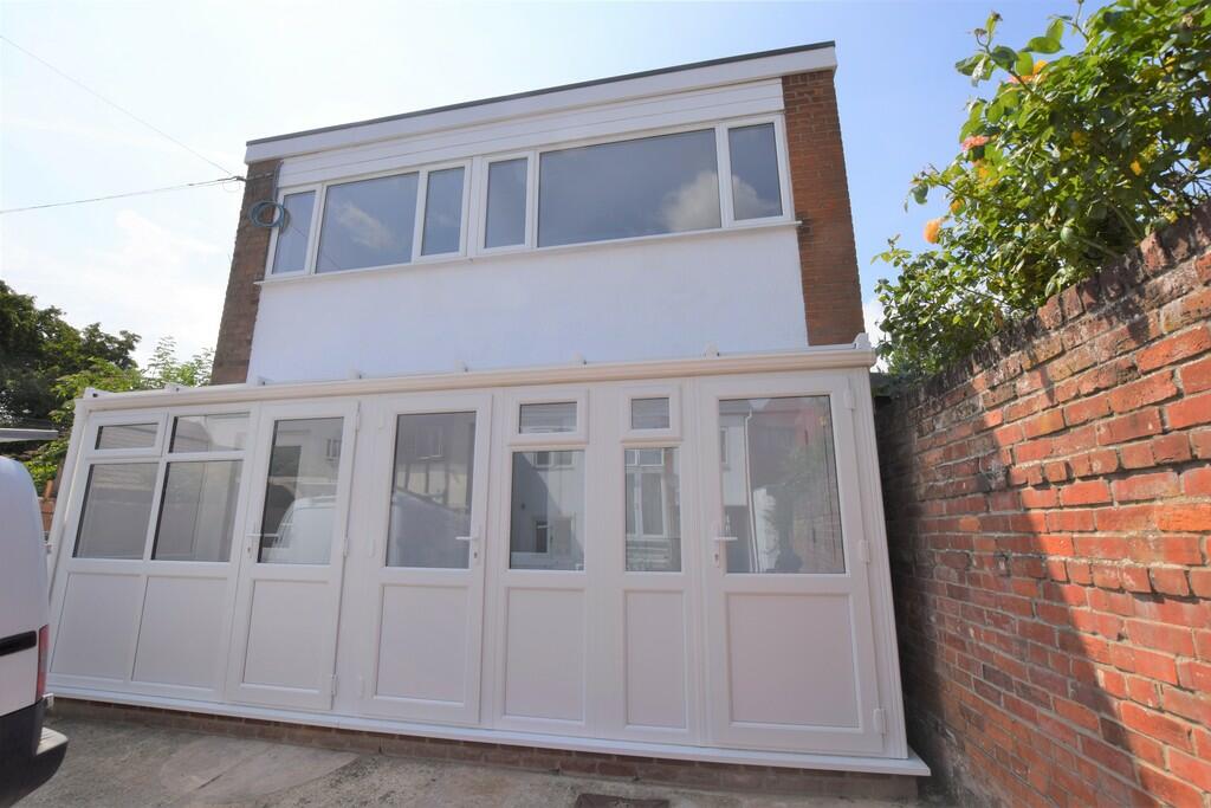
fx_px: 505
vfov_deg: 77.3
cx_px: 606
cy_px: 404
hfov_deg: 100.4
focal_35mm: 15
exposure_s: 1/500
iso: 200
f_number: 11
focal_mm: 10
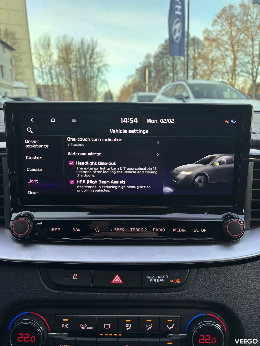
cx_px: 130
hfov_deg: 53.1
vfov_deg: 67.3
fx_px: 260
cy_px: 173
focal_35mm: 26
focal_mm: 5.96
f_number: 1.6
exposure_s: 1/121
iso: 50
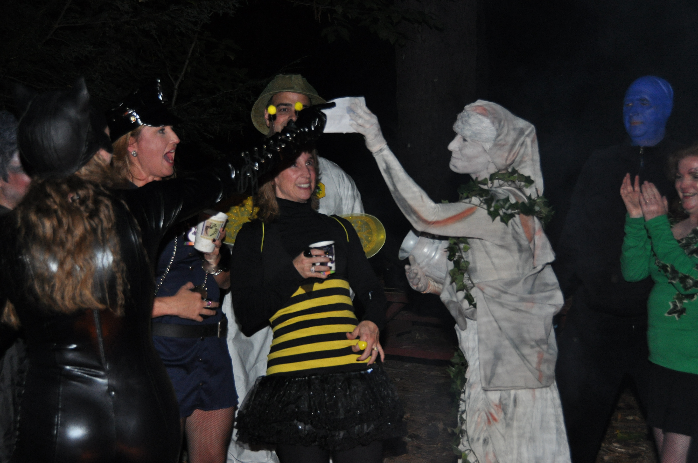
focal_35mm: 54
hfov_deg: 36.9
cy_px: 232
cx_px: 349
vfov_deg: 25.0
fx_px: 1046
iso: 800
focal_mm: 36
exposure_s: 1/60
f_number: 4.2
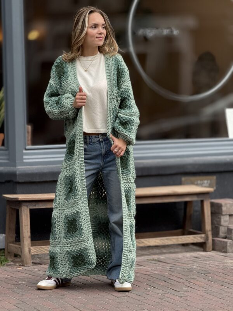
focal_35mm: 120
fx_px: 1077
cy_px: 156
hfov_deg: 12.3
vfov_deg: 16.4
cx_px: 116
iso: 64
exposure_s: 1/358
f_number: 2.8
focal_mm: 15.66
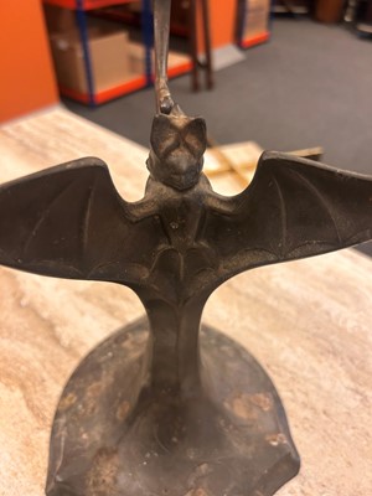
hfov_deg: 53.1
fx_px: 373
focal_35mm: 26
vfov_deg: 67.3
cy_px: 248
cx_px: 186
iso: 200
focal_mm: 5.7
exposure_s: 1/50
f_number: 1.5
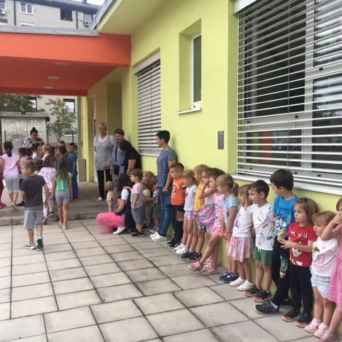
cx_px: 158
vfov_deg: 47.2
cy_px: 170
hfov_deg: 47.2
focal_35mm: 35
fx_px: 391
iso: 25
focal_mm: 4.15
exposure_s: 1/100
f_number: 2.2
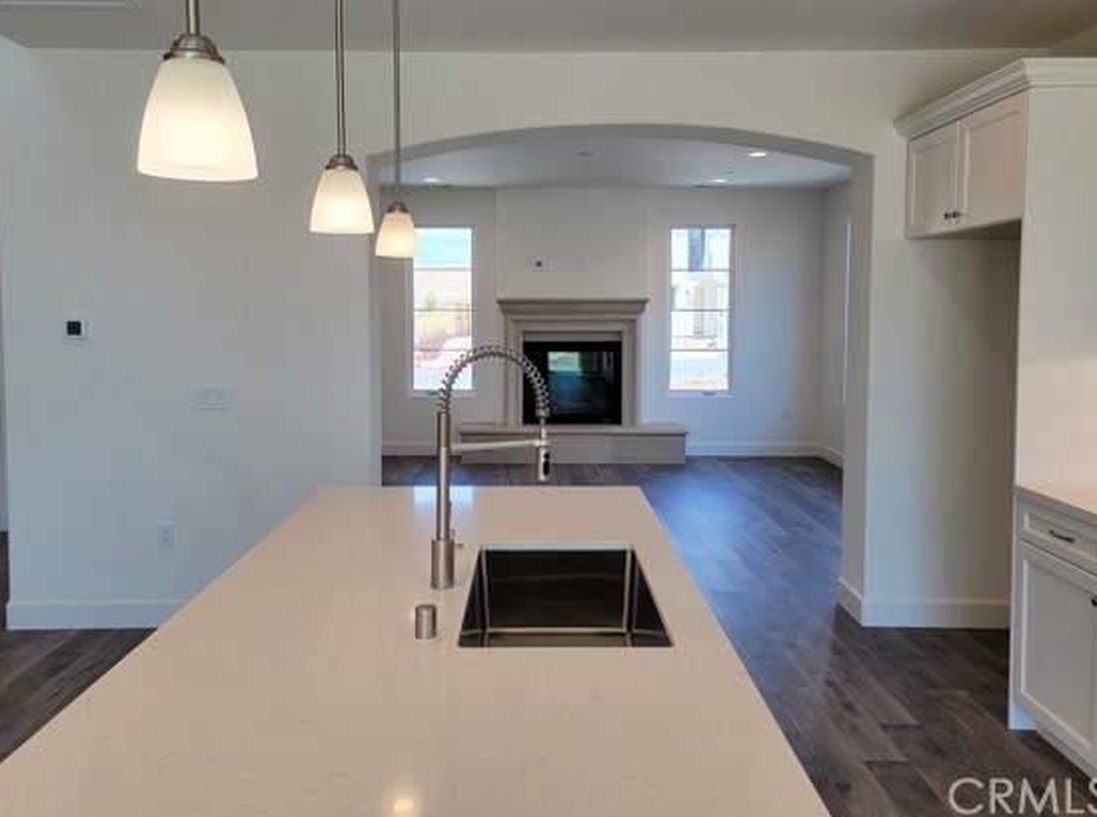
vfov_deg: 49.4
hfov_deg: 63.5
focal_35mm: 28
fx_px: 885
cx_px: 526
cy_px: 349
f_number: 1.8
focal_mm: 6.7
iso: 32
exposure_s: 1/120
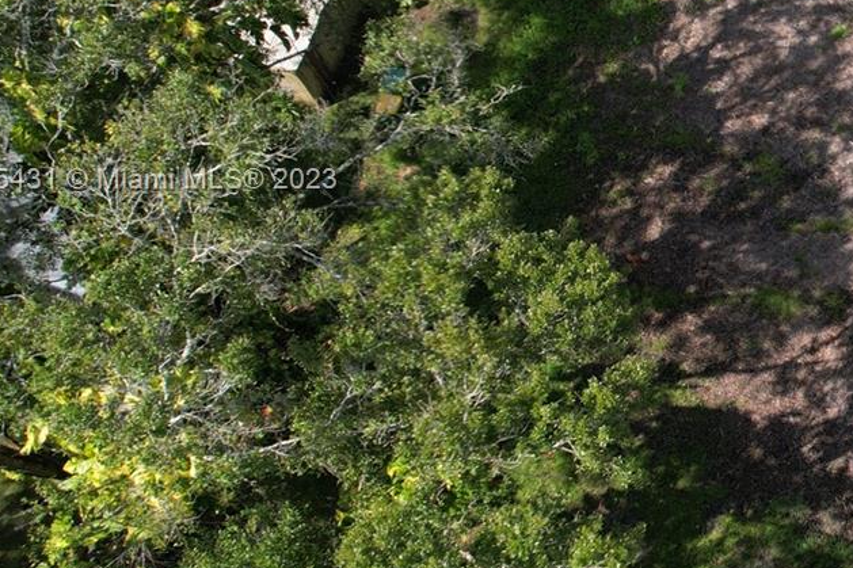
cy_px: 182
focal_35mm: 56
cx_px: 989
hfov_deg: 30.9
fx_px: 1326
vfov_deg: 24.0
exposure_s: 1/60
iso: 110
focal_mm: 8.38
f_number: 2.8
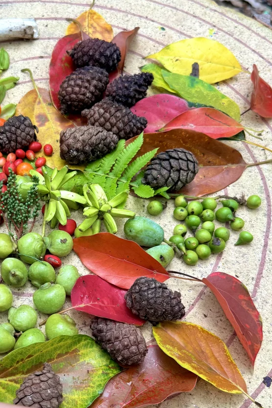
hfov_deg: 29.6
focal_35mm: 43
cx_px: 18
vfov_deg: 44.7
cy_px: 276
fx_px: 487
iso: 100
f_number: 1.78
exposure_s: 1/121
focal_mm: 6.76
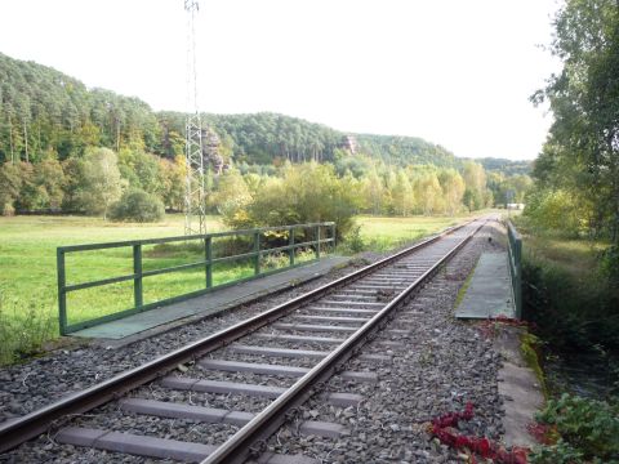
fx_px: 572
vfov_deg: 44.2
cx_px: 310
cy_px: 232
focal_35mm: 32
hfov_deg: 56.8
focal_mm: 5.2
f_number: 4
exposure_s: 1/125
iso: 100
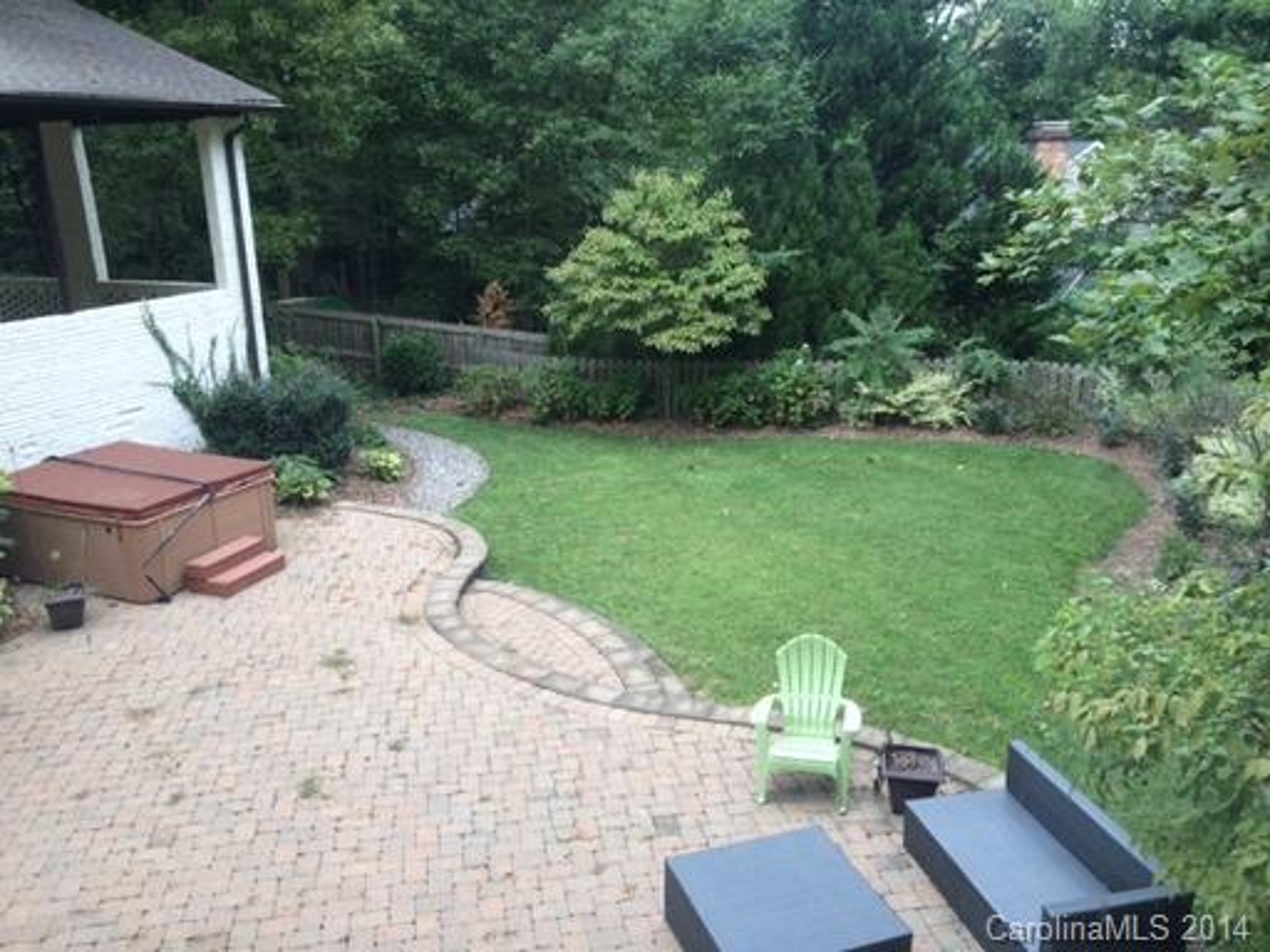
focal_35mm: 30
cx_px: 635
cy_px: 476
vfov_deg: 46.8
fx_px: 1101
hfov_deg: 60.0
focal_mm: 4.12
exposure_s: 1/121
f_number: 2.2
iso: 32
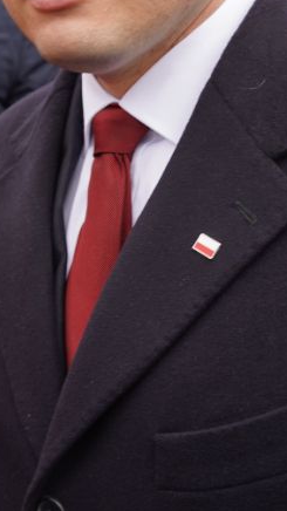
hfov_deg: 15.4
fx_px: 1015
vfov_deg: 27.2
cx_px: -78
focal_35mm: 75
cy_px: 49
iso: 100
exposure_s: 1/100
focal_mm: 24
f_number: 4
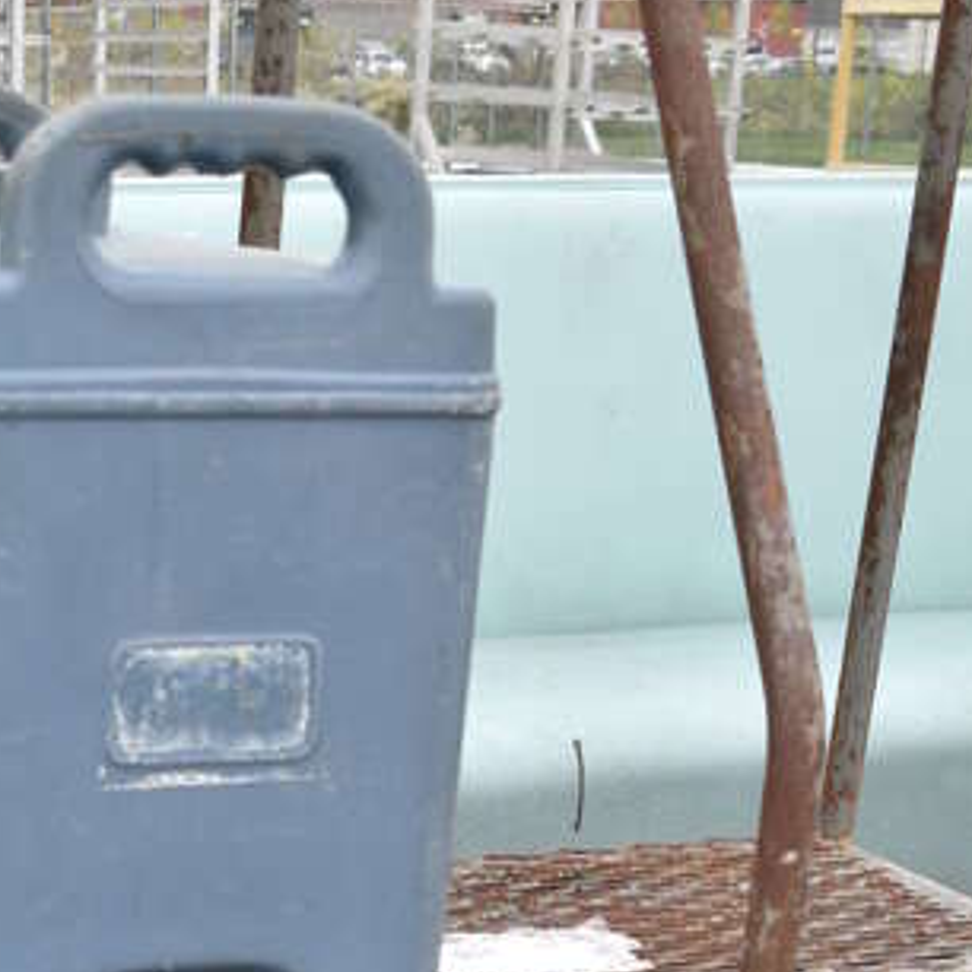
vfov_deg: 16.8
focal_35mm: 95
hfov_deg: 17.9
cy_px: 1377
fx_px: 3027
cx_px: 29
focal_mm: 25
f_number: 6.3
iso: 200
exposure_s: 1/250
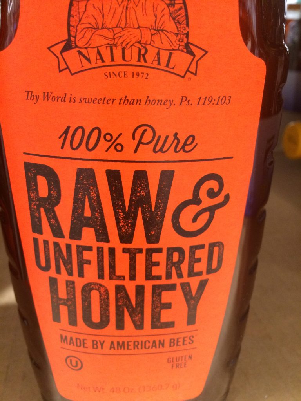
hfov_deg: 48.2
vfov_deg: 61.7
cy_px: 200
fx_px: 336
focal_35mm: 29
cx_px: 150
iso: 320
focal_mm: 4.15
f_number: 2.2
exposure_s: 1/20
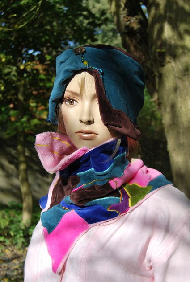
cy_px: 143
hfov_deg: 25.2
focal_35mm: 54
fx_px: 425
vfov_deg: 36.8
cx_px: 93
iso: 100
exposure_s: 1/200
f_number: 7.1
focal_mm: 34
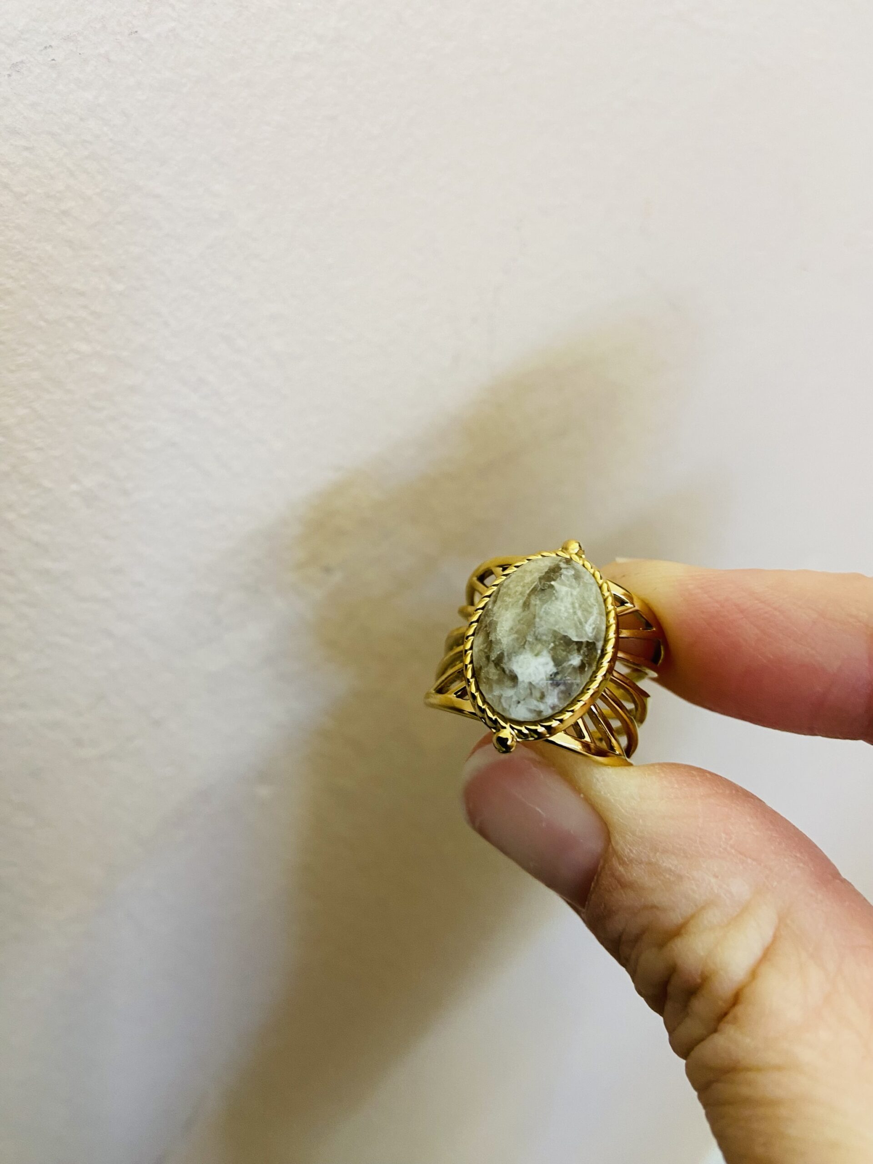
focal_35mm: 25
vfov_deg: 69.4
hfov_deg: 54.9
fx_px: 841
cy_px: 582
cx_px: 436
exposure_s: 1/50
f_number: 1.8
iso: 100
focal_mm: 4.25
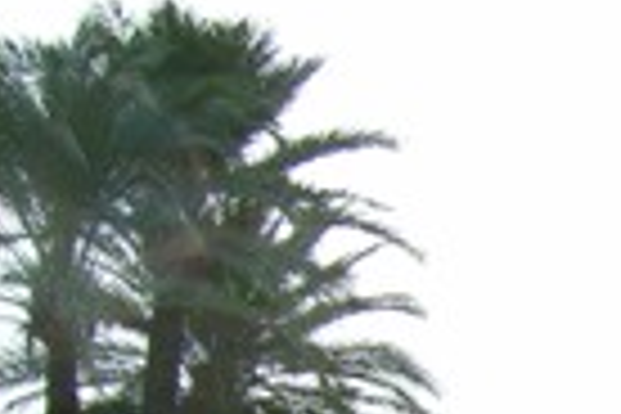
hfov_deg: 15.6
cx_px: 999
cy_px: 693
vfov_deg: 11.0
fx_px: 2035
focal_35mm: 118
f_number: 5.8
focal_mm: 5.95
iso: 50
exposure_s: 1/385
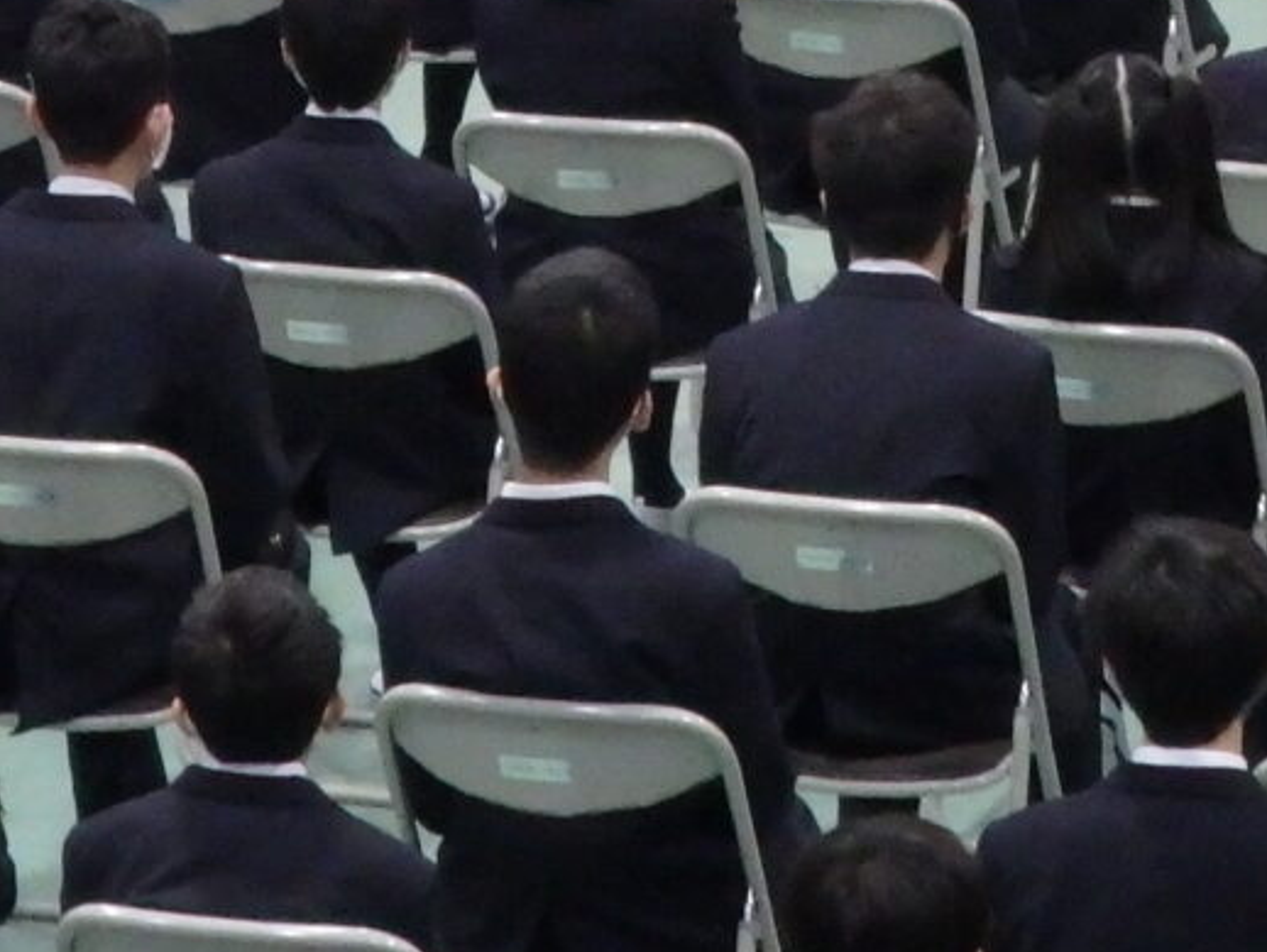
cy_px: -800
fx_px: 11571
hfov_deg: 6.3
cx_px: 778
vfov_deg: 4.7
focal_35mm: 316
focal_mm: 14.4
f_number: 4.6
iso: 800
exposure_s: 1/30
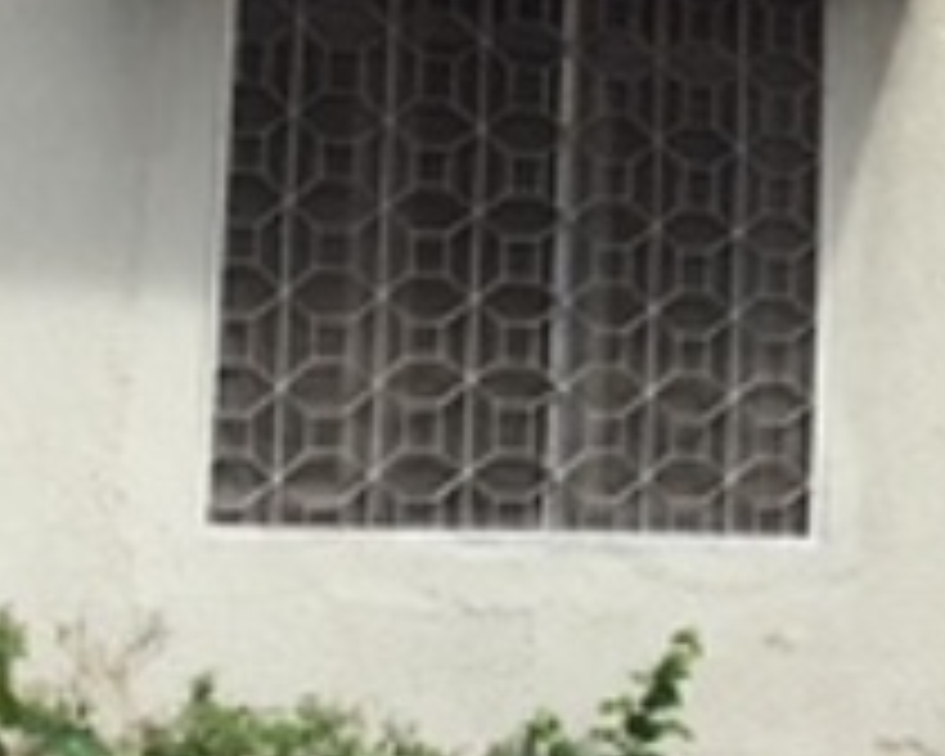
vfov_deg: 11.2
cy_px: -207
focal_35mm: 135
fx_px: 3776
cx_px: 774
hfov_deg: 14.2
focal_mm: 4.15
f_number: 2.2
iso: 25
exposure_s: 1/1054
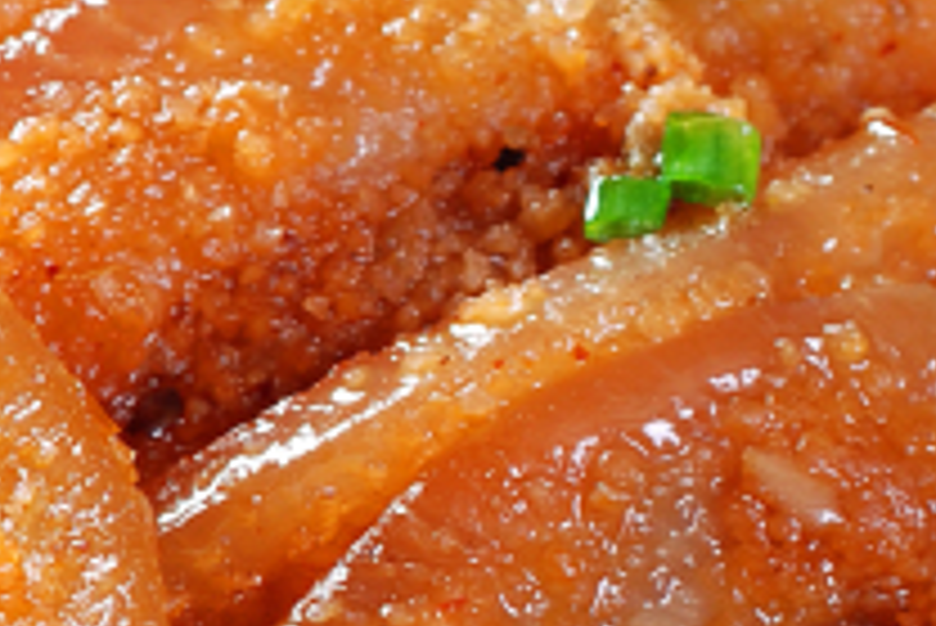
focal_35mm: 443
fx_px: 11526
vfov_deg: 3.1
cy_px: 453
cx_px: 166
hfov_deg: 4.6
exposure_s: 1/125
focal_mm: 60
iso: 125
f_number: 8
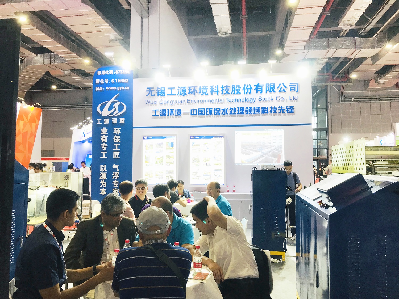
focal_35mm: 28
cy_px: 150
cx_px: 200
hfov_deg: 63.4
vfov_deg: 49.7
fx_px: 323
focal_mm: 3.99
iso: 32
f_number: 1.8
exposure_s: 1/50
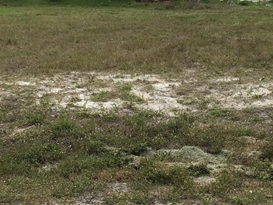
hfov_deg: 22.4
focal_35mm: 87
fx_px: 686
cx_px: 174
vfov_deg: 17.0
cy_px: 82
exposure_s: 1/1456
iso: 25
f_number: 2.4
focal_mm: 3.3
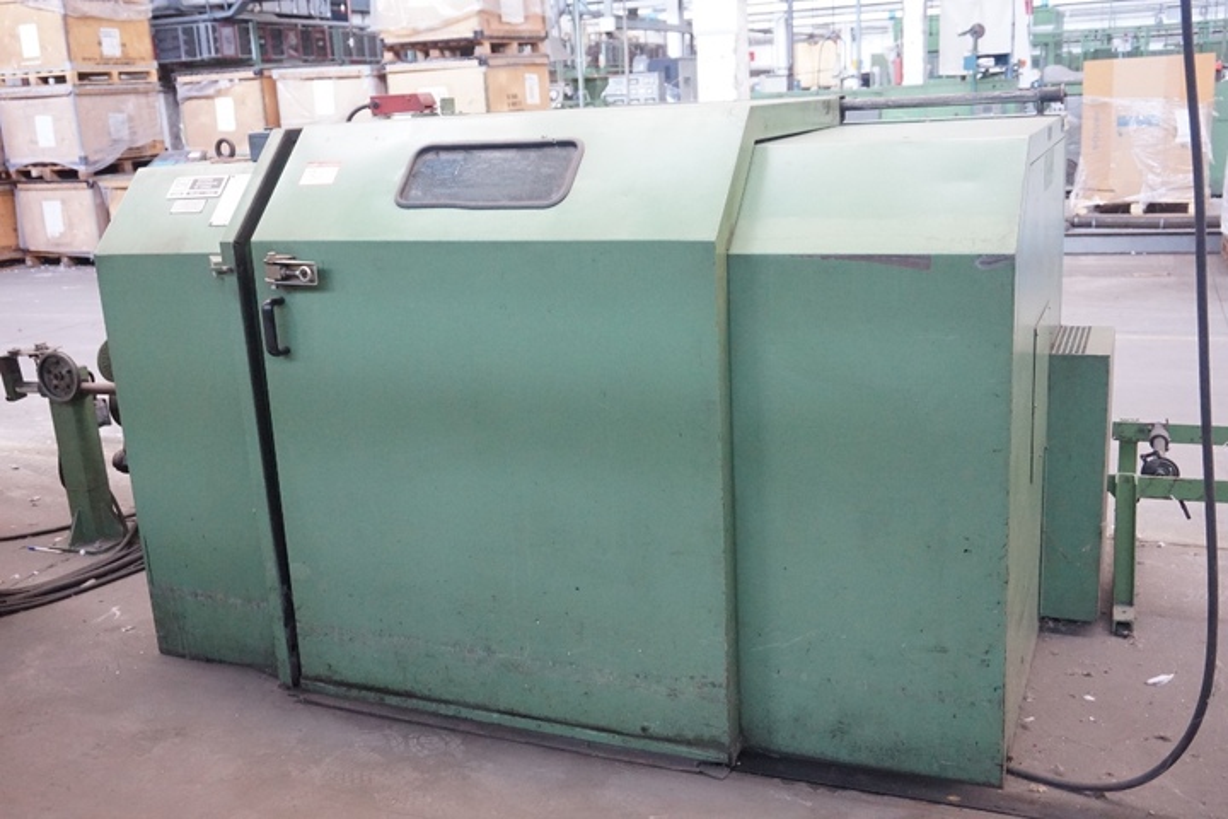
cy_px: 410
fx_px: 1177
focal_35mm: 34
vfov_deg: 38.4
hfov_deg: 55.1
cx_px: 614
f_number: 4
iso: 3200
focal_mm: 23
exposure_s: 1/60
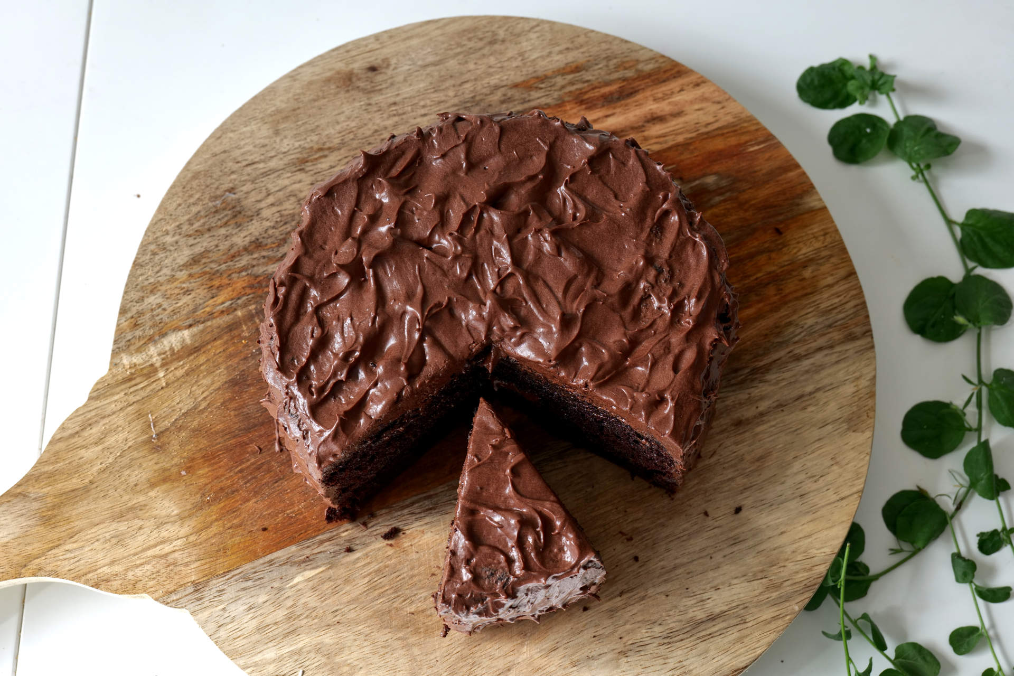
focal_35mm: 52
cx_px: 507
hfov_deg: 38.2
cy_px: 338
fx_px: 1465
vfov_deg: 26.0
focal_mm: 52
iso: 200
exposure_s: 1/60
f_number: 8
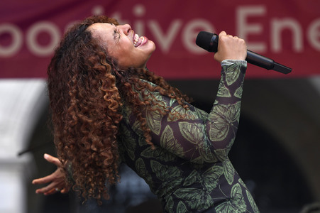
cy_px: 106
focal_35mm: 155
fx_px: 1377
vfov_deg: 8.8
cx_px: 160
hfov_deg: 13.3
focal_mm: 155
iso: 640
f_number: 4.5
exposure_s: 1/1600
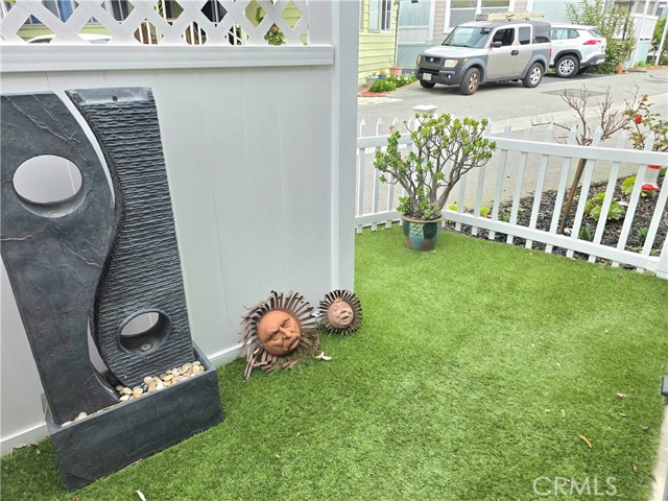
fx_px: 444
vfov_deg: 58.9
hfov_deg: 73.9
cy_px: 250
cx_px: 334
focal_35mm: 23
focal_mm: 6.3
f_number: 1.7
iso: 80
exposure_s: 1/1429
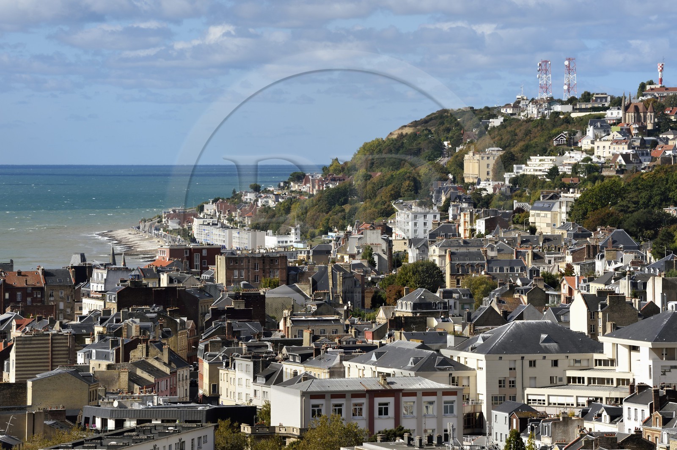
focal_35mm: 200
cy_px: 225
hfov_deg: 10.3
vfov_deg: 6.9
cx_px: 338
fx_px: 3758
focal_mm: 200
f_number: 13
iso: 200
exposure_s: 1/250
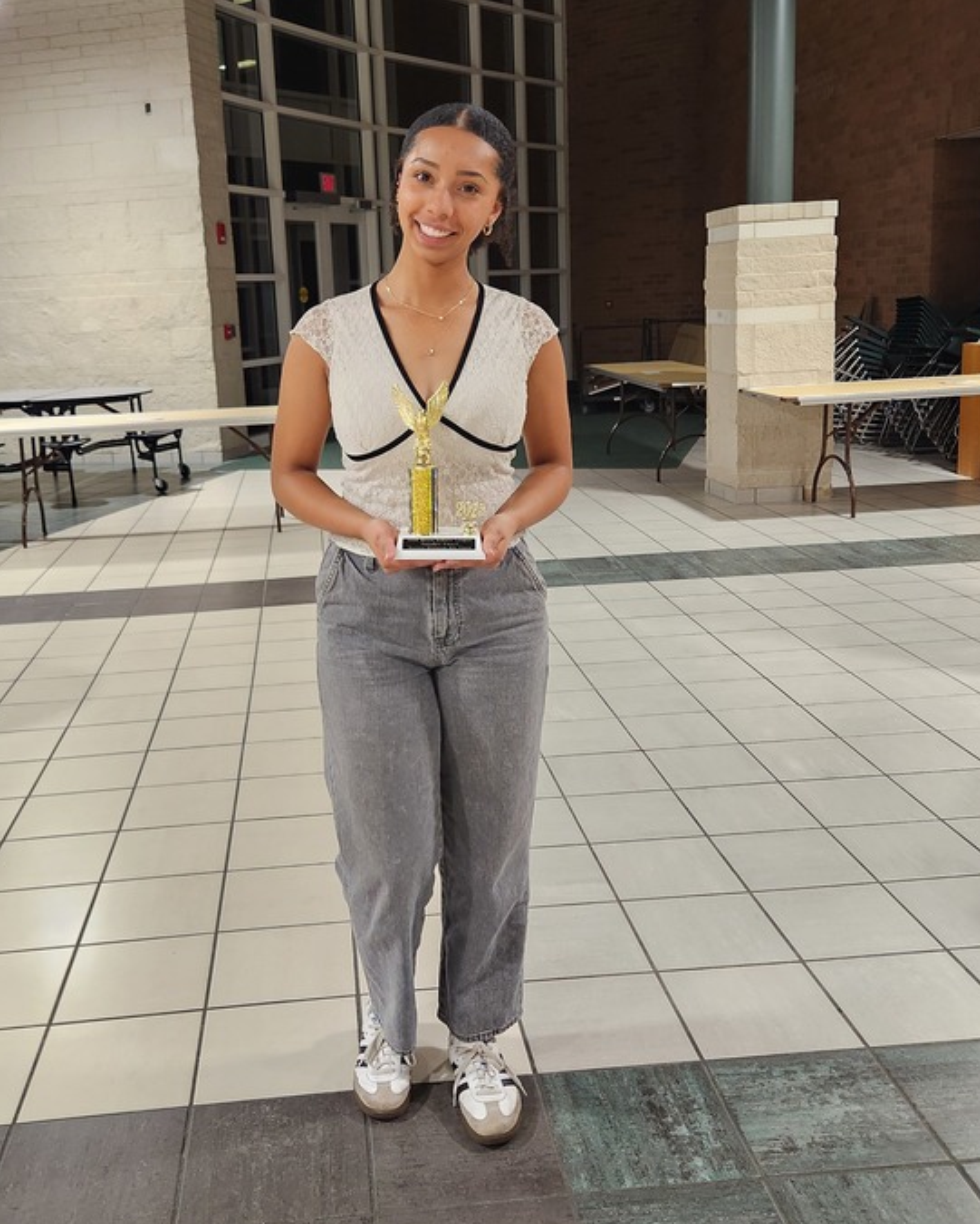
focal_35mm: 34
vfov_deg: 52.6
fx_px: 1232
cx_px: 399
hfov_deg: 43.2
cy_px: 520
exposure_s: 1/120
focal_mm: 5.4
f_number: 1.8
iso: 250
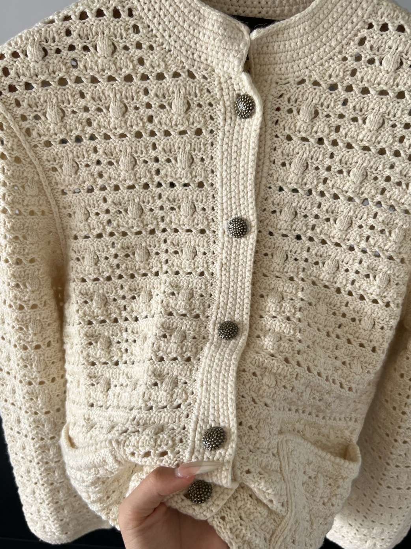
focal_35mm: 27
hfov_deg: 51.3
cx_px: 213
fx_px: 427
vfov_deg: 65.3
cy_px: 285
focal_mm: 5.7
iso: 125
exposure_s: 1/111
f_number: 1.5
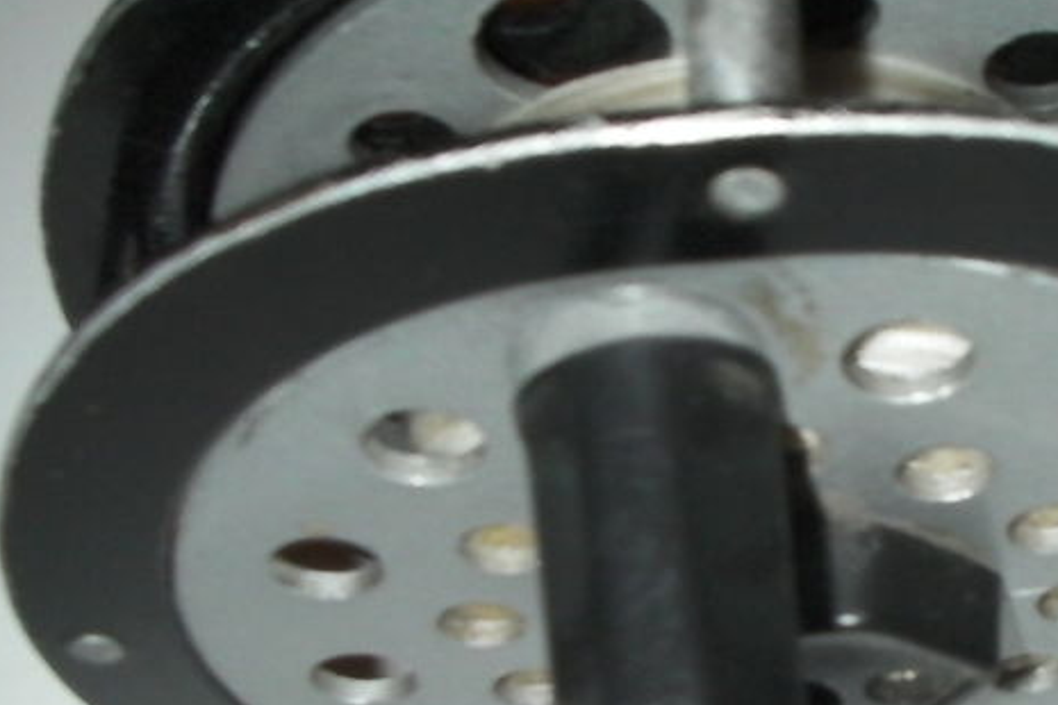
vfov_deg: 16.1
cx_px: 892
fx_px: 2498
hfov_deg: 23.5
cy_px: 439
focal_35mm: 85
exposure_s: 1/30
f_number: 5.6
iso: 200
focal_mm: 6.3
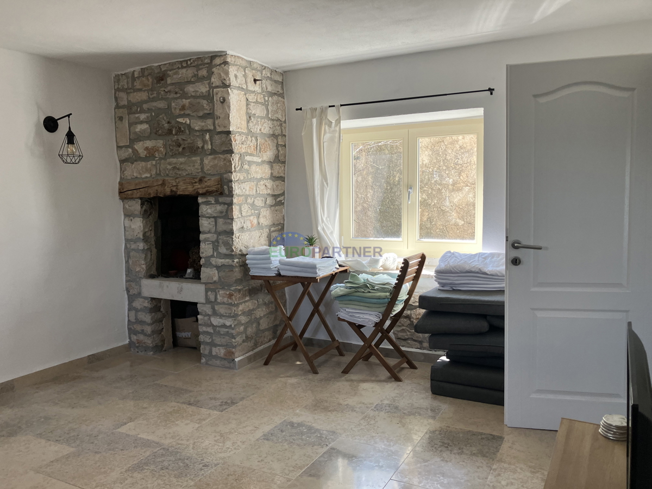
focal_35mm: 28
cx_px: 326
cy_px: 244
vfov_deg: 49.7
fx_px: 527
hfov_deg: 63.4
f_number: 1.8
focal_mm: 3.99
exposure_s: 1/121
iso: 40
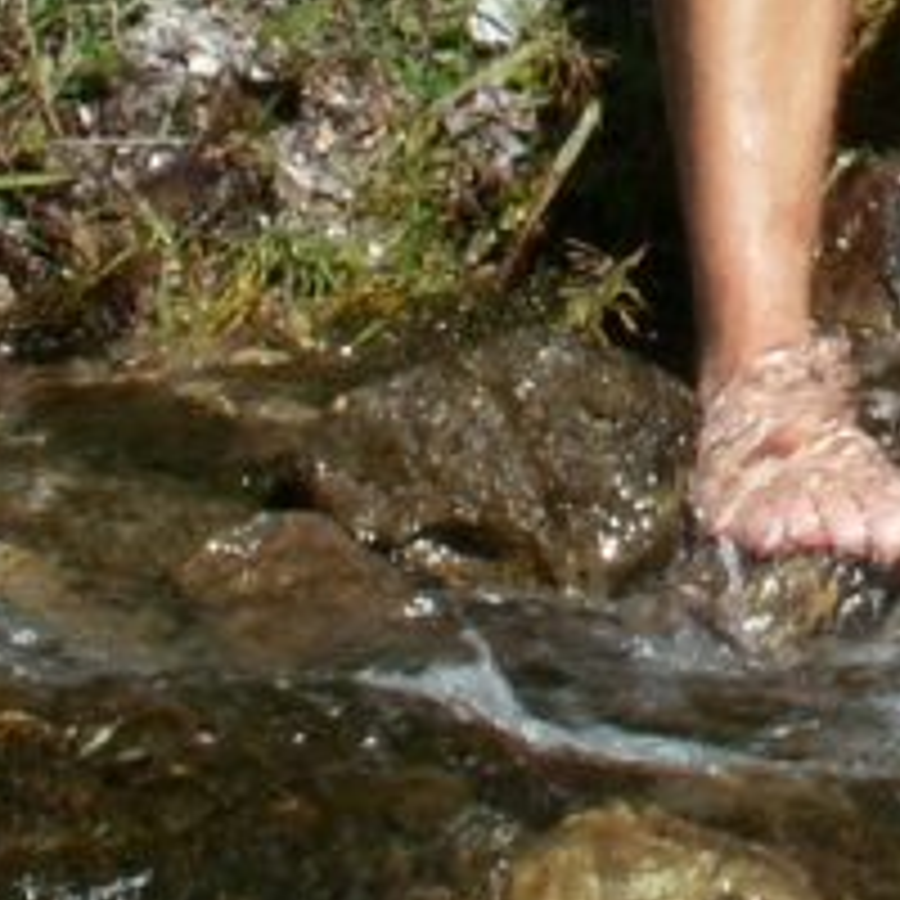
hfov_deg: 11.0
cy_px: -518
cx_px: 909
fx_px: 4648
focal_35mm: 158
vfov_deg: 10.6
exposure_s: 1/125
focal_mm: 5.86
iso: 50
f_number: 8
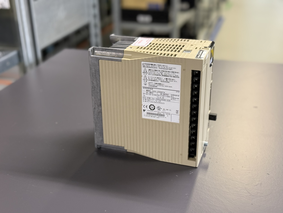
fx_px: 392
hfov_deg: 39.7
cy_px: 106
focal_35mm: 48
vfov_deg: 30.3
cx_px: 142
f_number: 1.78
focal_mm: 6.76
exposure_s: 1/50
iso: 250
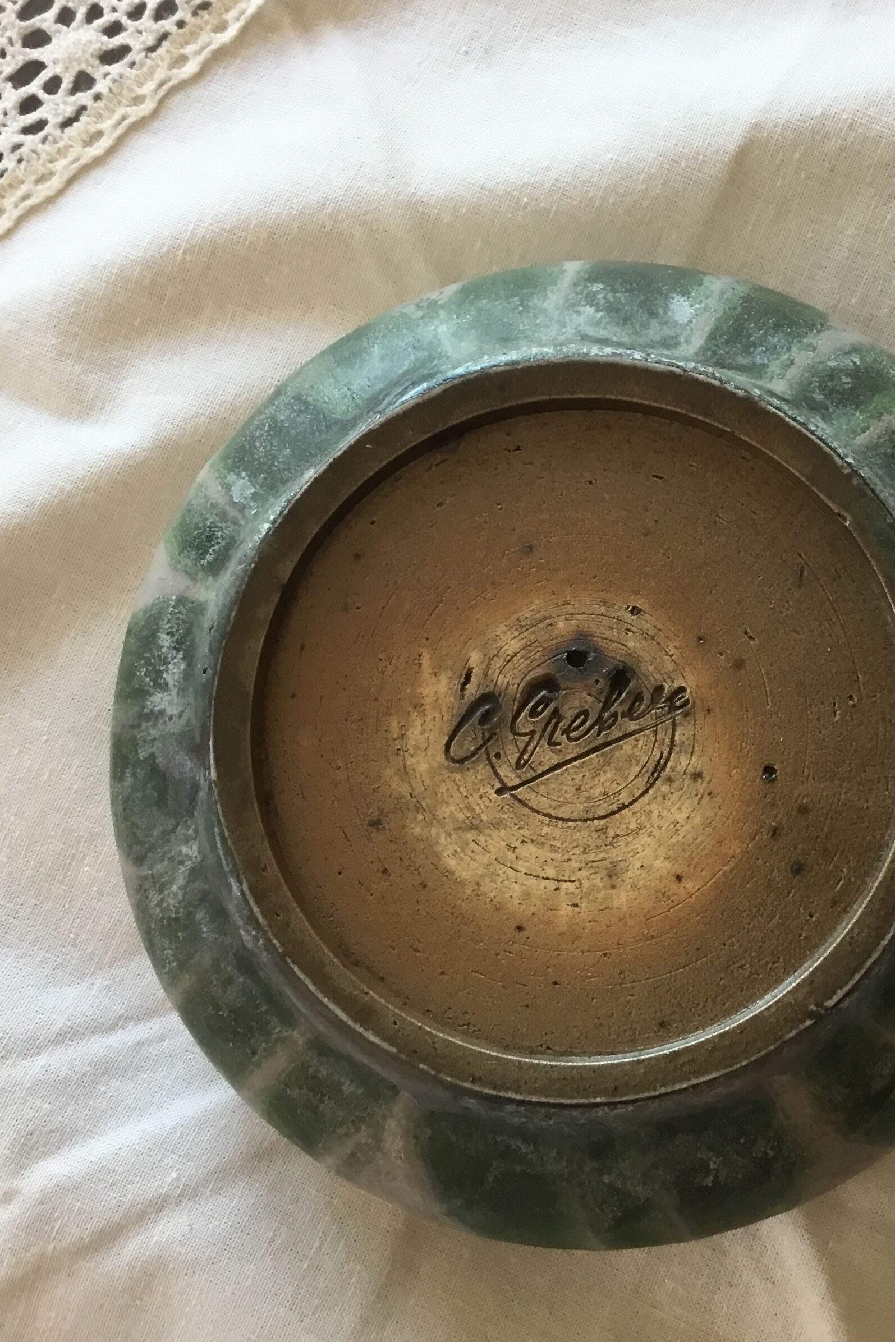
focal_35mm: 44
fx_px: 1640
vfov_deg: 44.5
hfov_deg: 30.1
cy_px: 672
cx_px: 642
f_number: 2.4
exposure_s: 1/33
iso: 40
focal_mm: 3.3
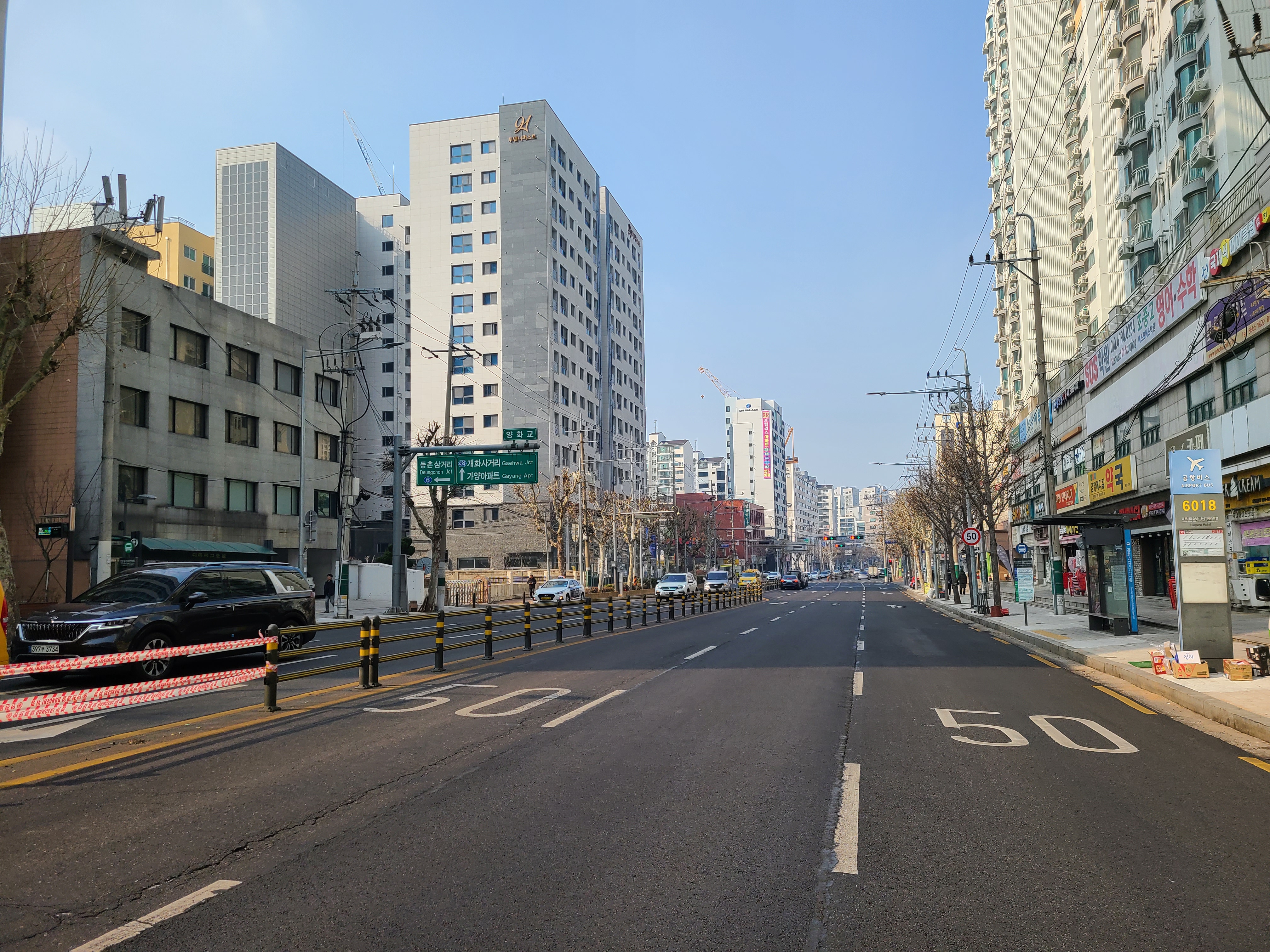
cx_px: 635
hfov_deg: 67.3
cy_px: 476
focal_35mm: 26
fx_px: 954
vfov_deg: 53.1
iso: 40
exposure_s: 1/1728
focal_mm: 5.4
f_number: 1.8
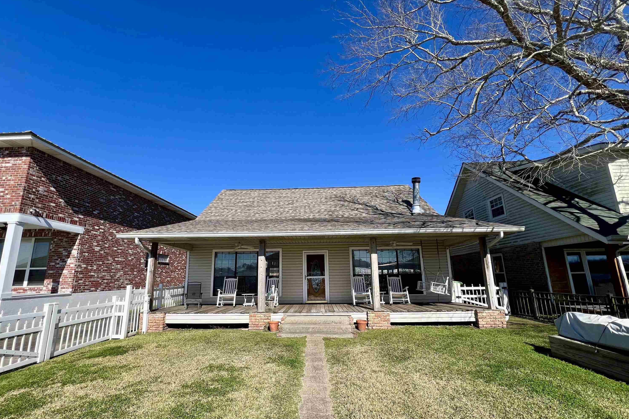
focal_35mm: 14
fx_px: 245
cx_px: 307
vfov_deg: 81.0
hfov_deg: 104.2
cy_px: 228
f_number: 1.8
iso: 32
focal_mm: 1.57
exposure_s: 1/1575
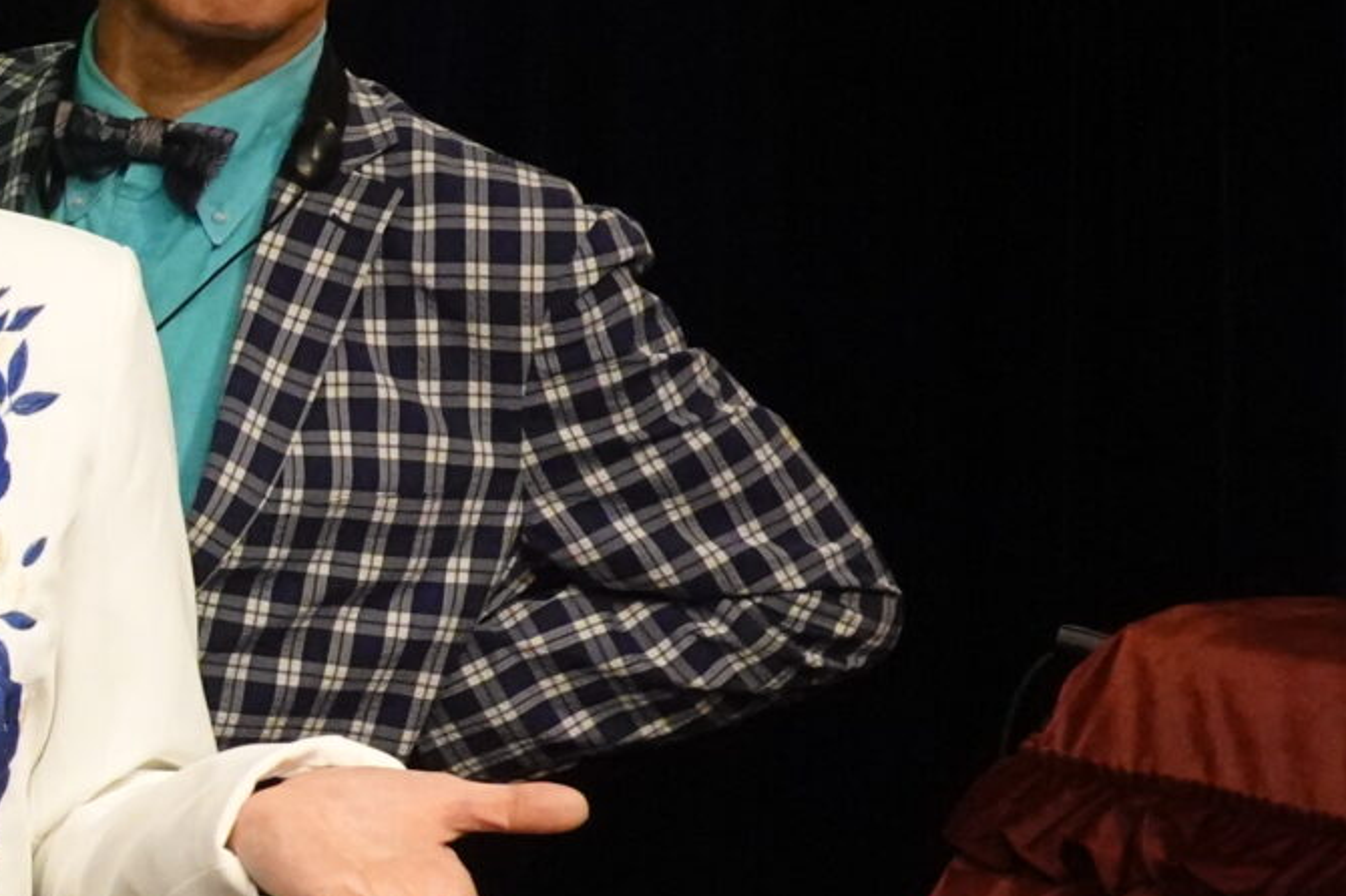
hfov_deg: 14.2
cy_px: 632
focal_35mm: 130
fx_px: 4858
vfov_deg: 10.5
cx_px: -994
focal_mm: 12.51
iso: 2000
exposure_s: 1/100
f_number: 5.6
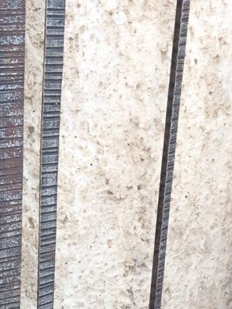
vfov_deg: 16.7
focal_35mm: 103
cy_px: 506
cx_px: -2
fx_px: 919
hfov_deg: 14.2
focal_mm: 4.15
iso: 32
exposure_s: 1/196
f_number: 2.2
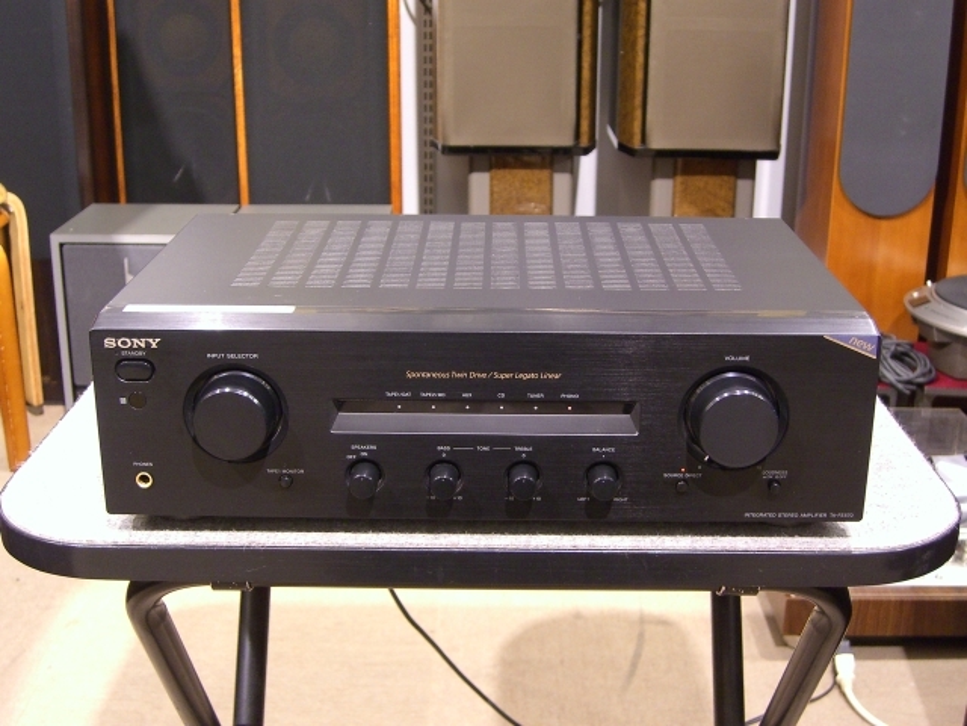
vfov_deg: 31.5
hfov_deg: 41.2
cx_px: 484
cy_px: 363
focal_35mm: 46
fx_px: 1285
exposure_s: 1/6
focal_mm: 9.5
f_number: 3.1
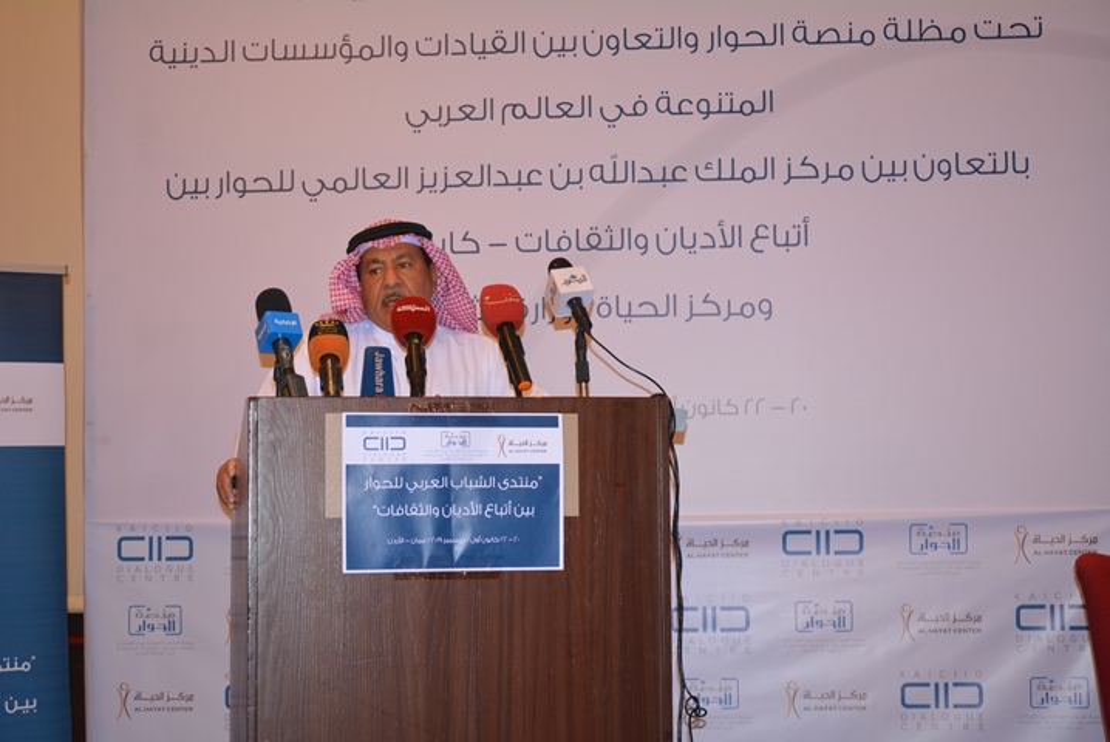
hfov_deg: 33.4
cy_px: 371
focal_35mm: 60
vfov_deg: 22.7
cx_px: 555
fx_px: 1851
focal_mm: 40
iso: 1100
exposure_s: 1/60
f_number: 5
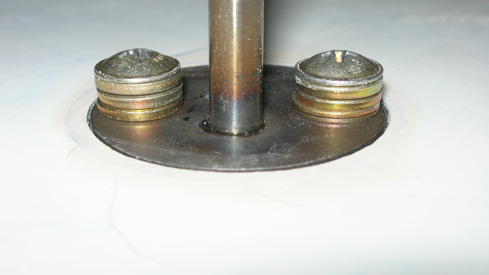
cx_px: 246
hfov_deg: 31.4
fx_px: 869
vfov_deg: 18.0
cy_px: 125
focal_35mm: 67
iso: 64
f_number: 5.9
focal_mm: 12.7
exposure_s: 1/60.1
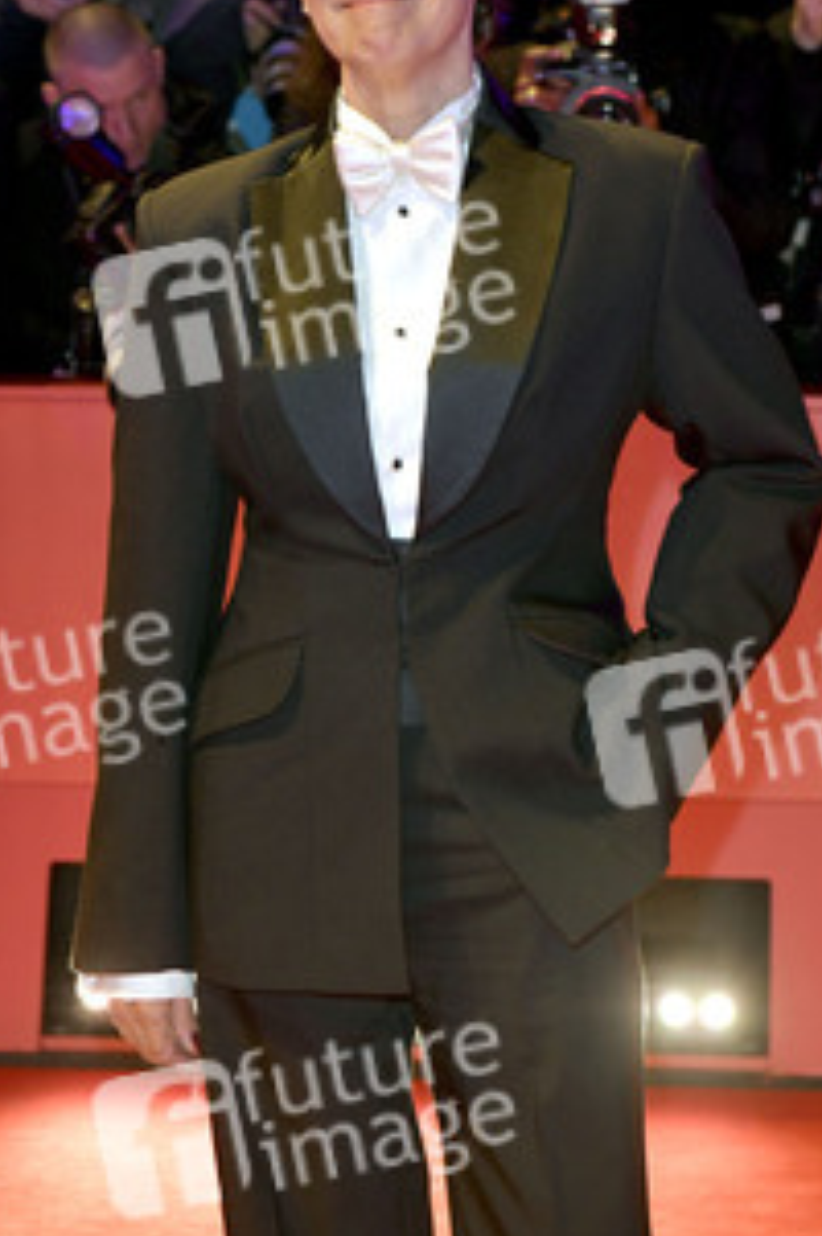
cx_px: 423
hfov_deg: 14.7
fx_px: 3192
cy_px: 505
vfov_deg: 21.9
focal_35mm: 93
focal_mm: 70
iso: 1600
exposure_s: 1/250
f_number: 5.6
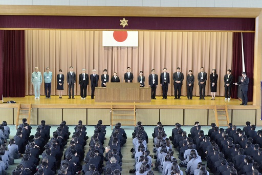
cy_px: 88
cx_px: 131
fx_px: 600
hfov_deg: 24.6
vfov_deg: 16.5
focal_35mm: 82
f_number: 14
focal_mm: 55
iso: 3200
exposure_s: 1/15
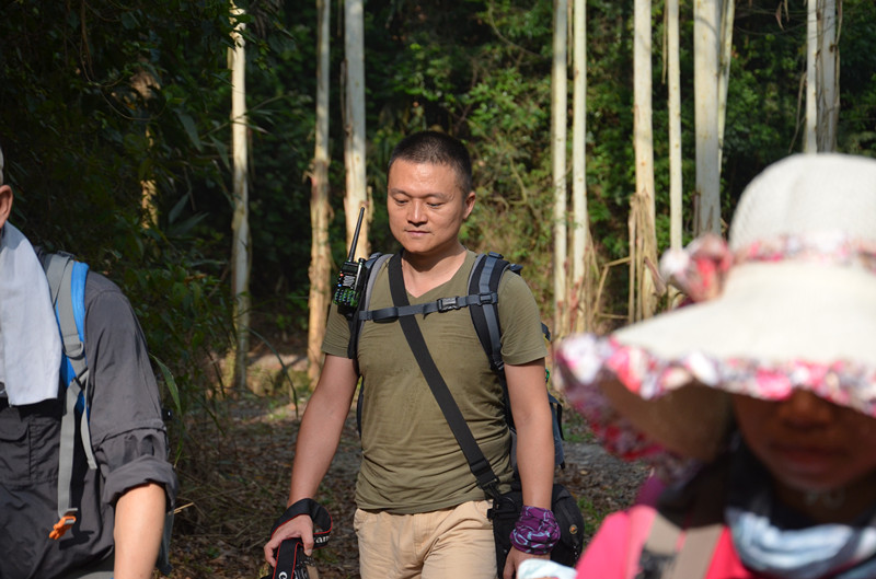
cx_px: 438
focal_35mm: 105
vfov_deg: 13.0
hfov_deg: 19.5
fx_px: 2548
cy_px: 290
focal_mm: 70
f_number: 5.3
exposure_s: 1/1000
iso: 500
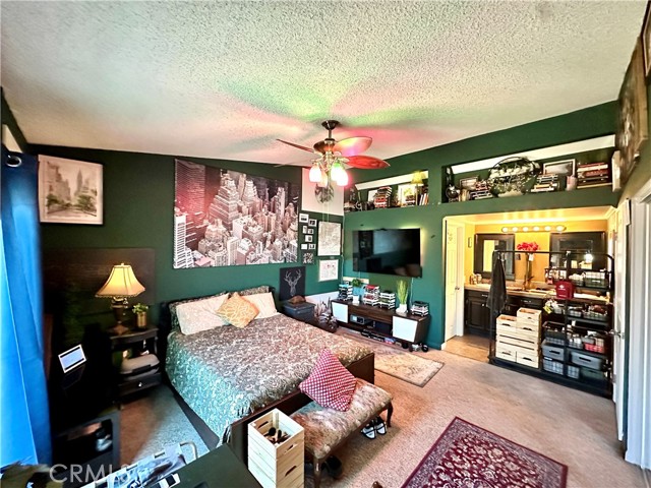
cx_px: 326
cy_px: 244
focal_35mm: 14
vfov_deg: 85.7
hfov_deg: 102.1
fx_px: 263
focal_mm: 2.22
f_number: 2.2
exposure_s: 1/60
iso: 1250
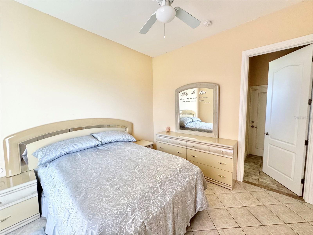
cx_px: 156
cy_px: 118
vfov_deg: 85.7
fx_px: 127
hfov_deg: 102.1
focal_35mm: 14
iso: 250
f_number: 2.2
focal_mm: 2.22
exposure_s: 1/99
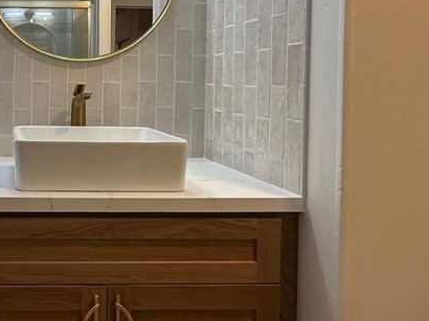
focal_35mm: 35
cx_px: 21
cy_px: 88
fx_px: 434
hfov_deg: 46.0
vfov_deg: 39.8
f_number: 2.2
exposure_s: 1/120
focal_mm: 2.22
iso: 160
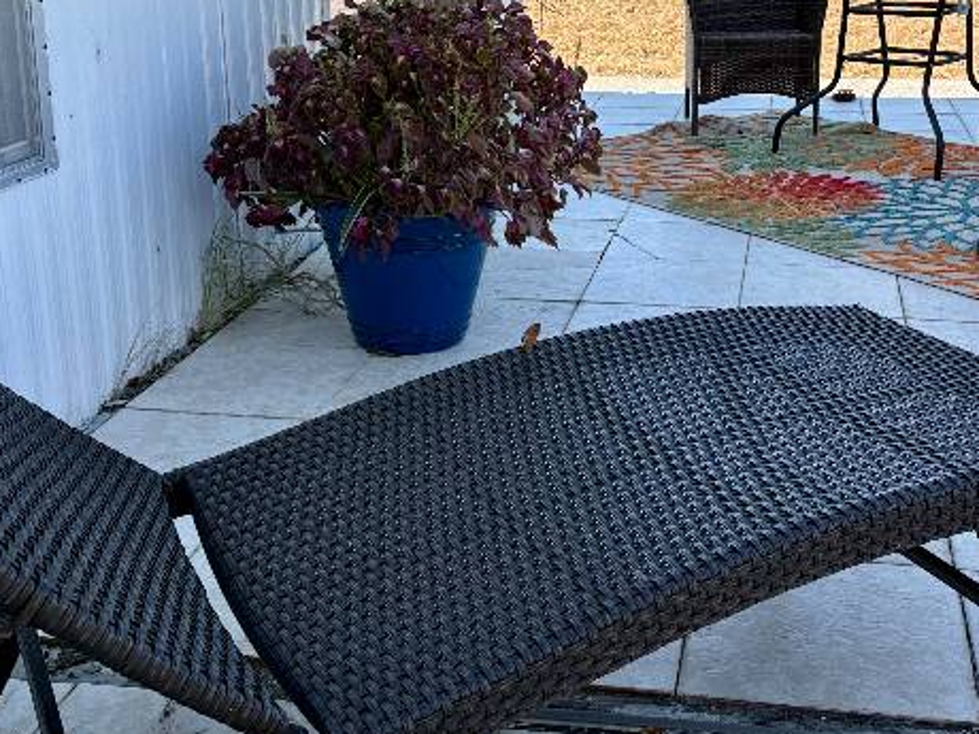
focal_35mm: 48
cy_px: 180
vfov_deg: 29.8
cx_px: 590
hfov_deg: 39.5
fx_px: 1358
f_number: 1.6
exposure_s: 1/1287
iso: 64
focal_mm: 5.96
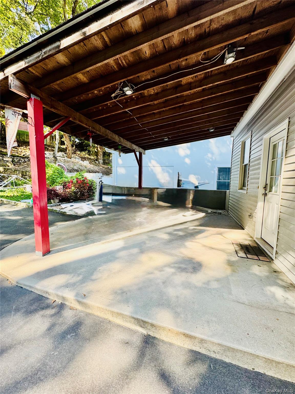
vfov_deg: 102.1
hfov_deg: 85.7
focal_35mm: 14
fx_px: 159
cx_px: 148
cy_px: 197
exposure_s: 1/156
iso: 40
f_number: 2.2
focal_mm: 2.22
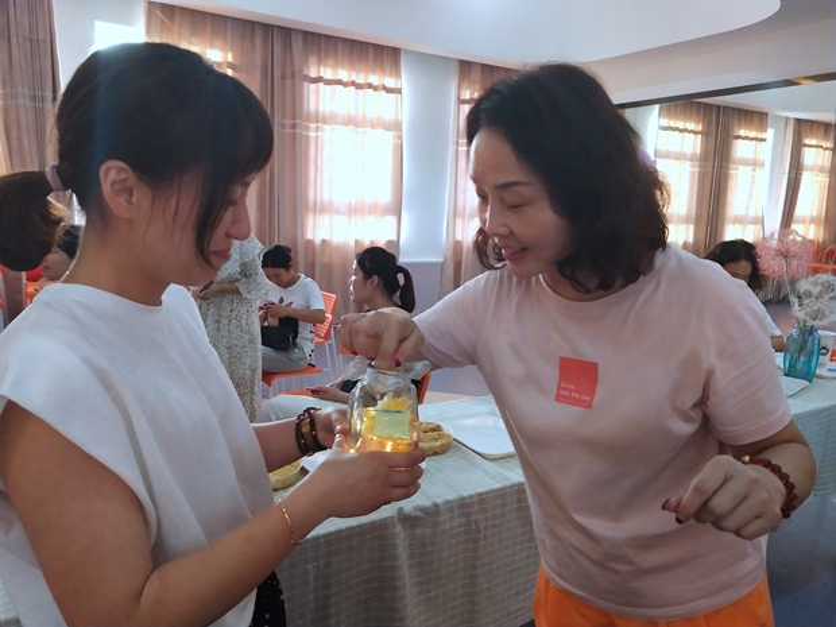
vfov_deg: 46.8
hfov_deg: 60.0
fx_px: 725
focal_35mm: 30
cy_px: 314
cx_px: 418
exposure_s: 1/50
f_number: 1.8
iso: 267
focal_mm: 3.95
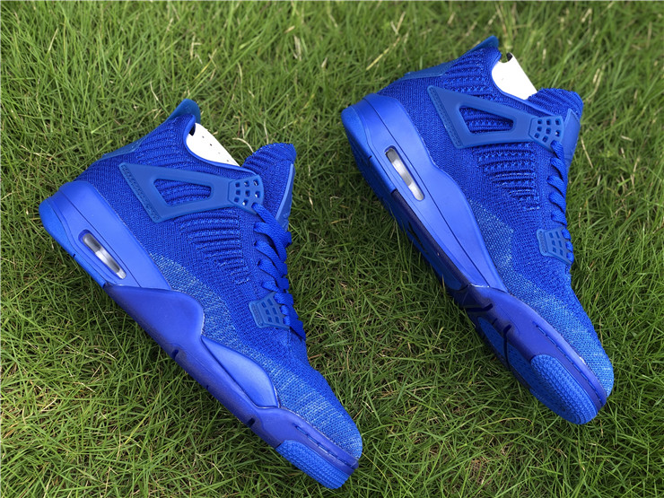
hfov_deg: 36.8
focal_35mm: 52
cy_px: 249
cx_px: 332
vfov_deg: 28.0
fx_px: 997
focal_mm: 6
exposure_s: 1/120
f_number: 2.4
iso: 16
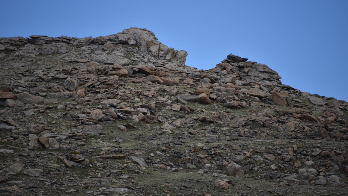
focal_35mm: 315
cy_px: 96
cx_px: 174
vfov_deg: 3.9
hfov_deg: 6.9
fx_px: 2906
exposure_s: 1/640
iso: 140
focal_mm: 300
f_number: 5.6
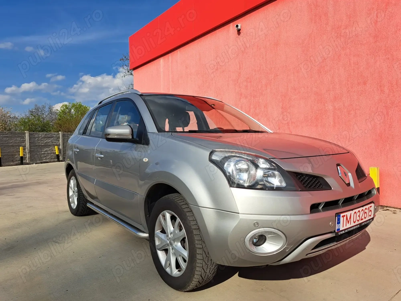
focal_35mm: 24
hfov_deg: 71.6
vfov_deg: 56.8
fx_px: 278
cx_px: 200
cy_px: 150
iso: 50
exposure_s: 1/1770
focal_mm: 5.23
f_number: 1.8
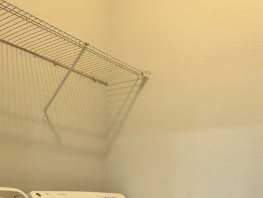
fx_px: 350
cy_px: 215
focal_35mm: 46
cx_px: 123
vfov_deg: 28.7
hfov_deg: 41.2
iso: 160
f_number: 2.2
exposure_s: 1/30
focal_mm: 2.22
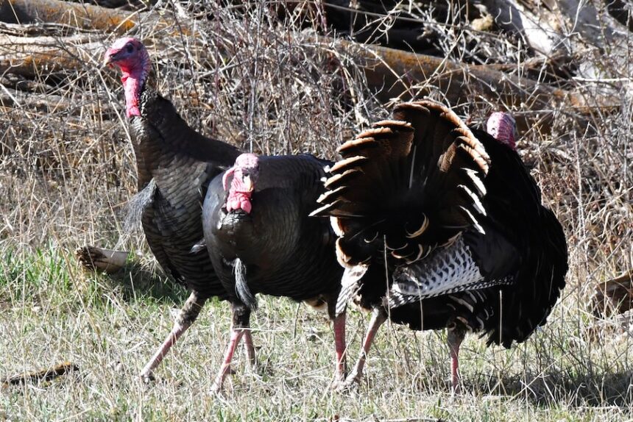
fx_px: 13191
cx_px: 316
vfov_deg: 1.8
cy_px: 211
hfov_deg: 2.7
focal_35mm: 750
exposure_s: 1/1250
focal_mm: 500
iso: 1600
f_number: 11
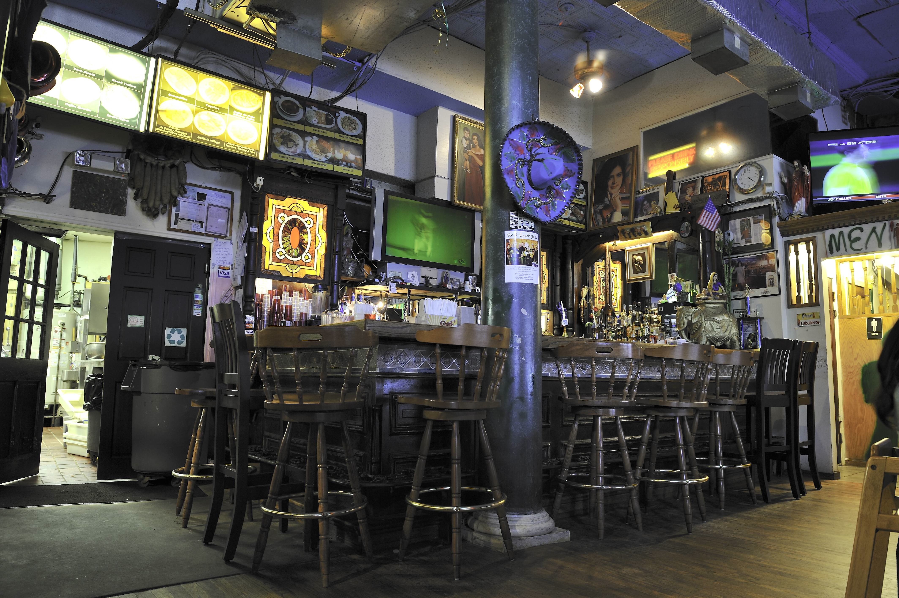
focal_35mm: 24
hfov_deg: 73.8
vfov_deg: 53.1
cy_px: 299
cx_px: 450
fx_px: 599
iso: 400
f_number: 6.7
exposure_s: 1/1.5
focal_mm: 24
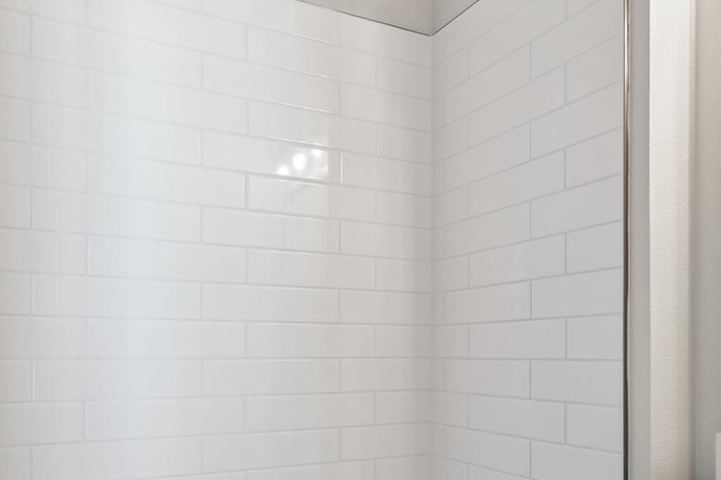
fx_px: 621
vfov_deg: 40.3
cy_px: 395
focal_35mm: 31
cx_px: 401
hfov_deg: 60.1
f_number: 7.1
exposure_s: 1/10
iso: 100
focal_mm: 10
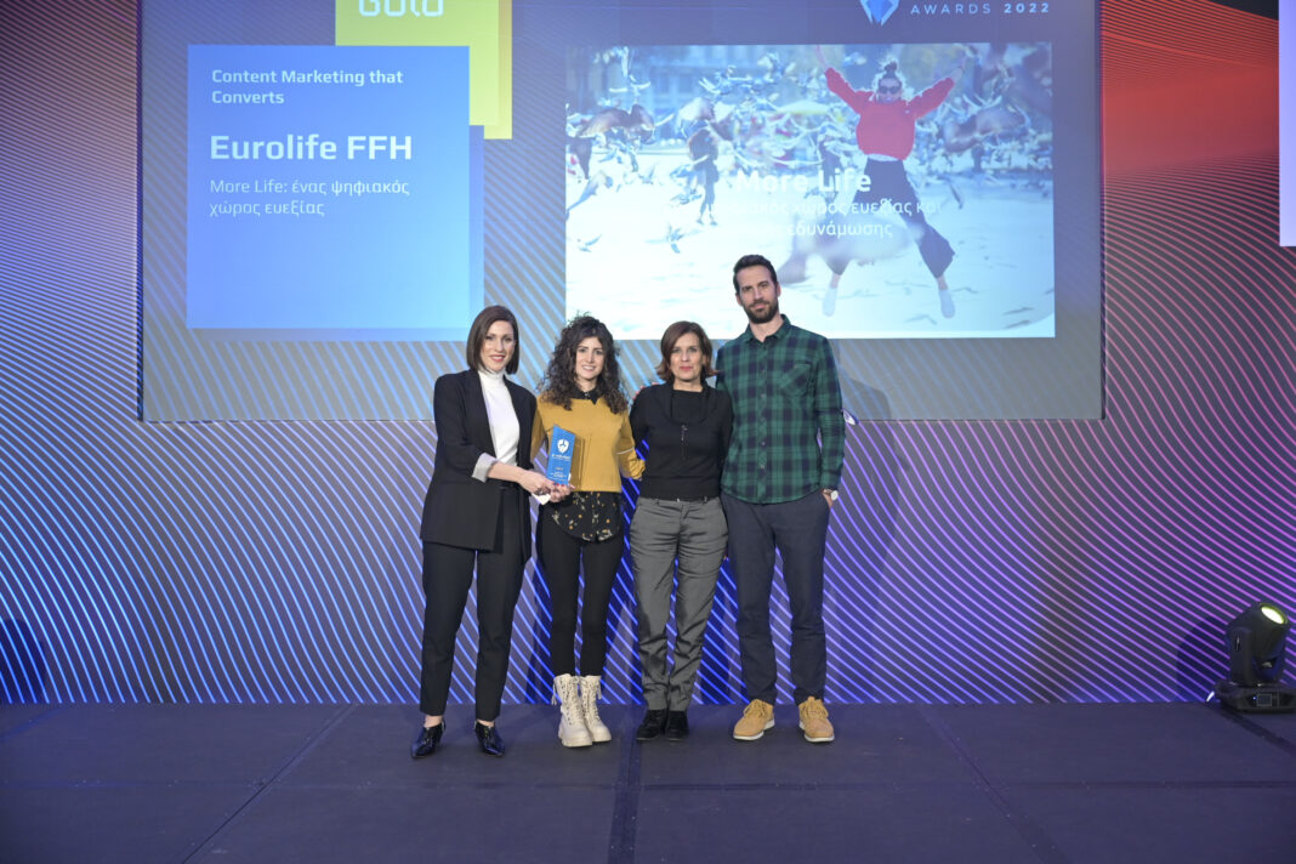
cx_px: 648
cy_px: 432
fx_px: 1260
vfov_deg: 37.9
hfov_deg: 54.4
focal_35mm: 35
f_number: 2.8
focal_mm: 35
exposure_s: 1/125
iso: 800
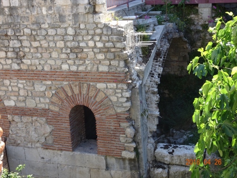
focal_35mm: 58
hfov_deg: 33.2
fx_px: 397
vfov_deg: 25.2
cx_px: 118
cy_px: 89
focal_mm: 9.87
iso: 80
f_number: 4.5
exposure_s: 1/100
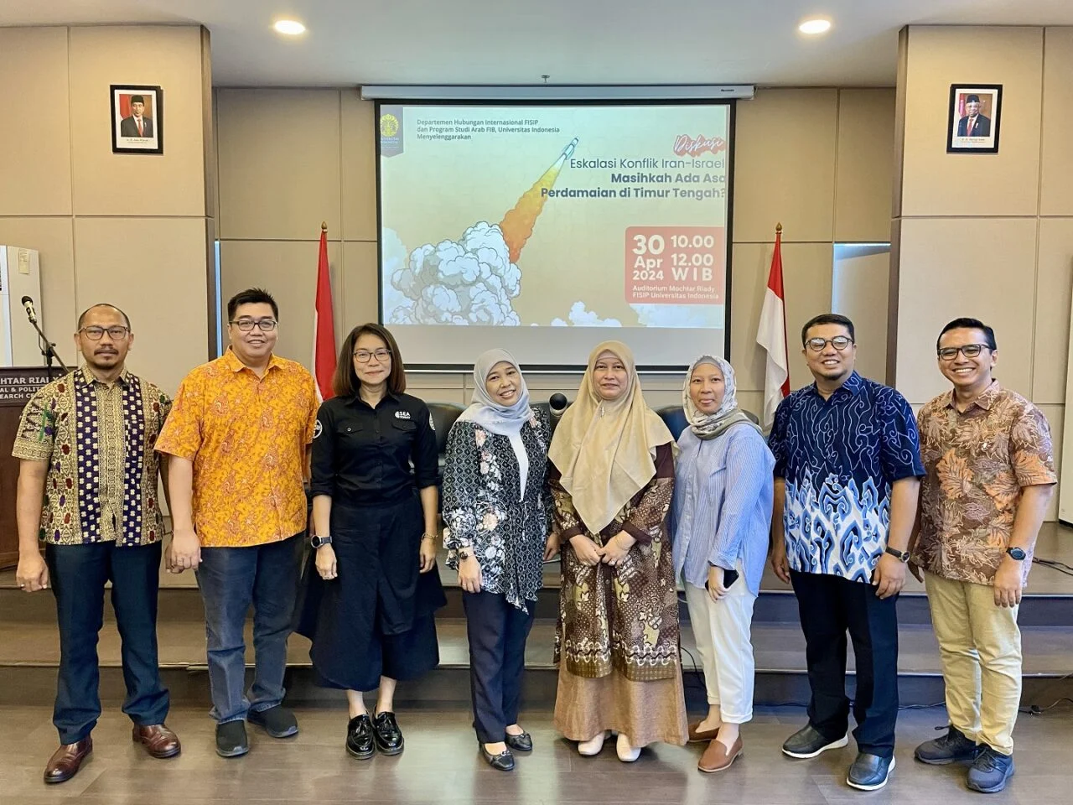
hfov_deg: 67.3
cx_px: 536
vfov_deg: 53.1
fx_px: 806
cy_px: 402
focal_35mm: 26
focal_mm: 4.2
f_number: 1.6
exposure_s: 1/60
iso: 250
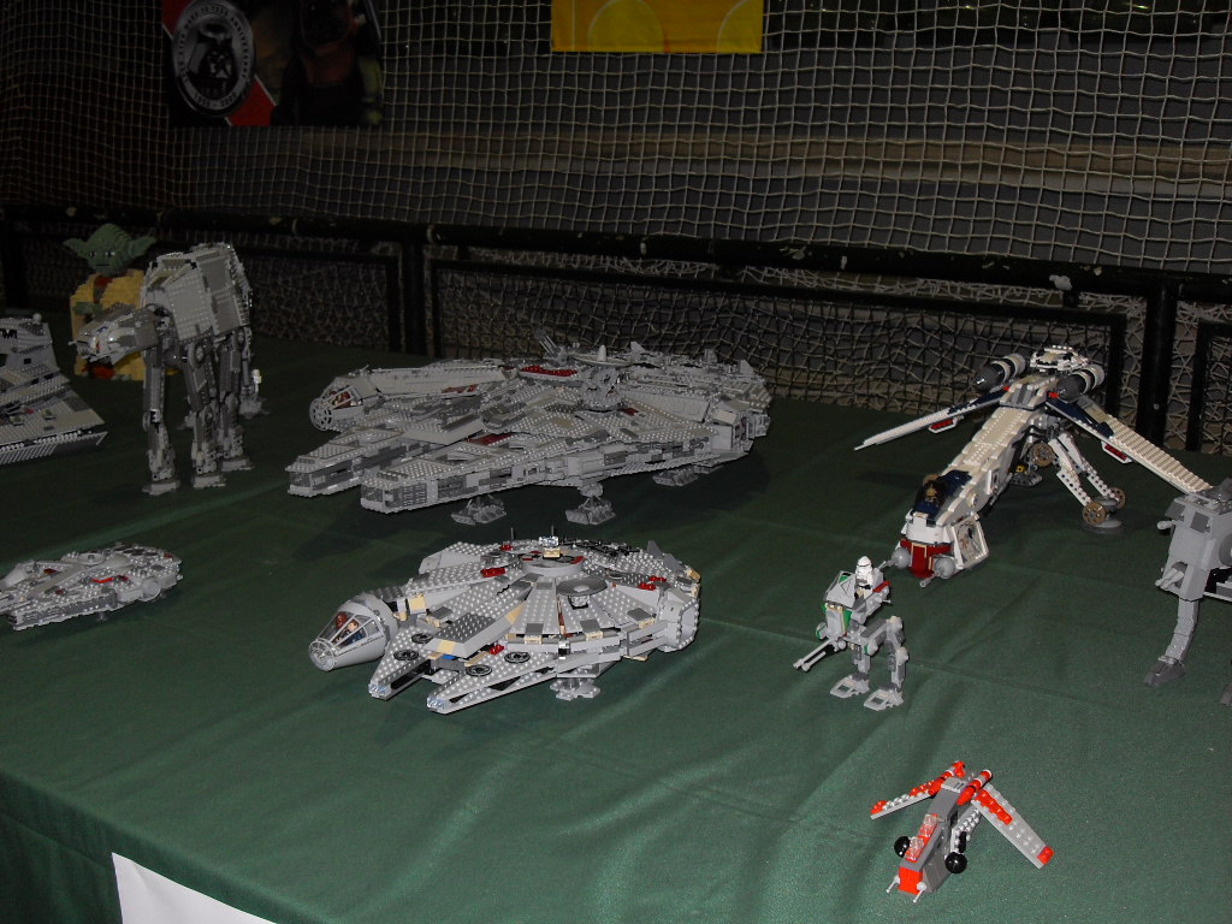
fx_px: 1317
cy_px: 462
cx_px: 616
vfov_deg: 38.7
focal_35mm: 37
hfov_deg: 50.1
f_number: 2.8
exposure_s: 1/45
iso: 100
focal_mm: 6.3
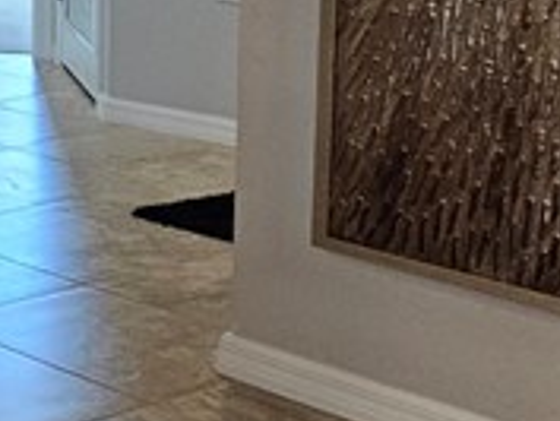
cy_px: -76
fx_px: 1214
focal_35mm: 75
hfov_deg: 14.4
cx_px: -842
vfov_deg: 18.7
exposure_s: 1/60
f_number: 2.2
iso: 160
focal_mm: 2.2
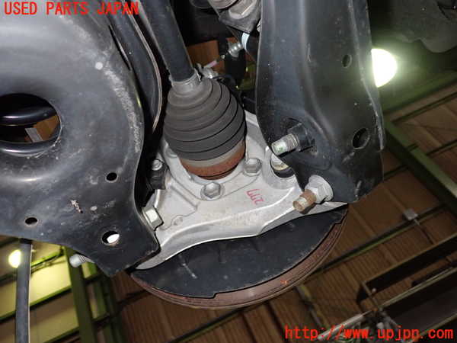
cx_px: 228
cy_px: 172
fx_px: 396
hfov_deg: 60.0
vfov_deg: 46.8
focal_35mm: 30
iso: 400
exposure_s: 1/30
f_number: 6.3
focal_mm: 5.4
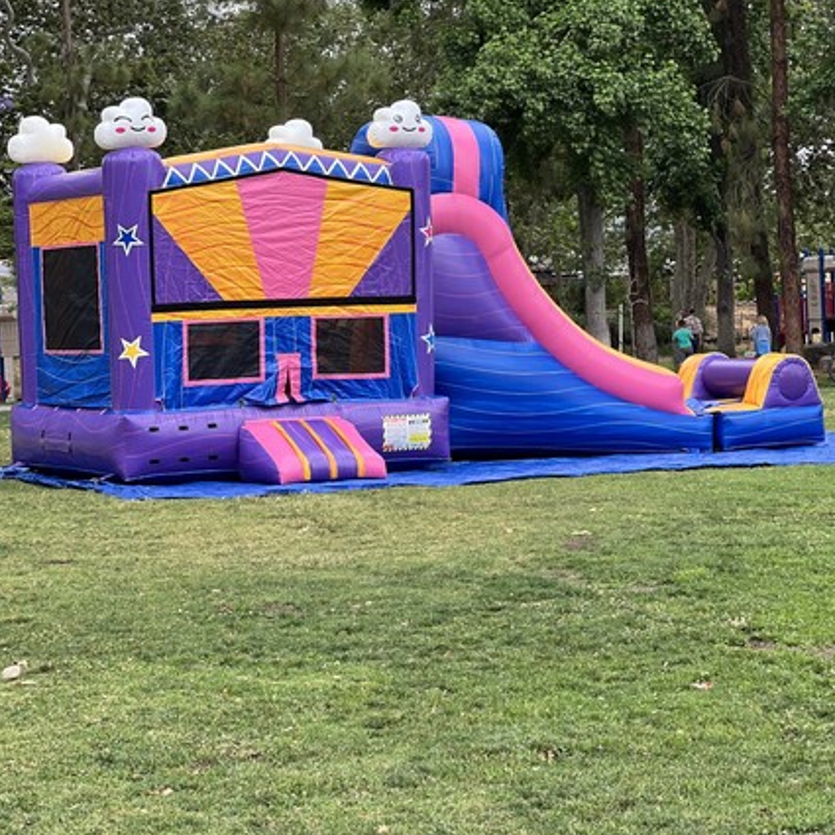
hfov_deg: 18.1
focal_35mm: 96
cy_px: 328
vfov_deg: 18.1
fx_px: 2620
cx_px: 424
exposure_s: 1/151
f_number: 2.8
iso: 20
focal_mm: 9
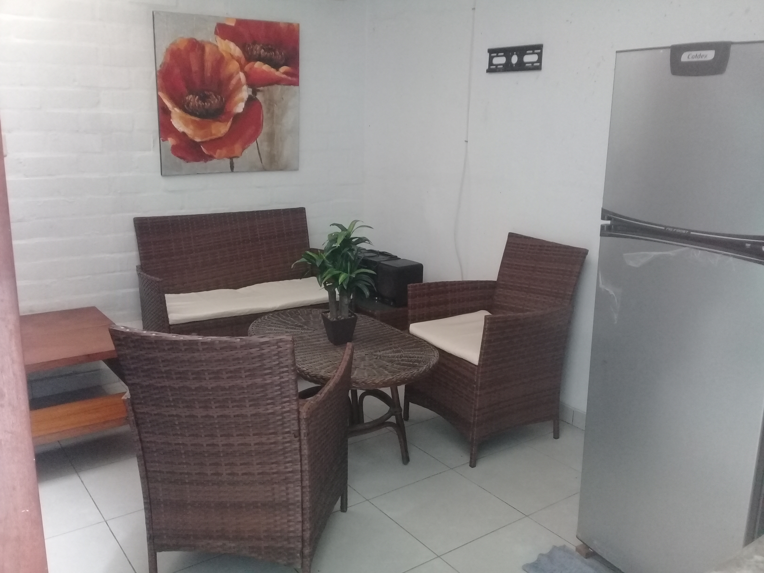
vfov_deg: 45.4
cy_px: 286
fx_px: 684
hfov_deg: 58.4
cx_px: 382
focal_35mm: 31
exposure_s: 1/17
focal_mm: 3.3
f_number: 2.2
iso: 250
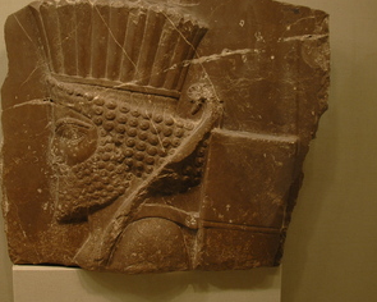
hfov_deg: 43.7
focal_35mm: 42
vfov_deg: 35.6
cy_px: 132
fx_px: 469
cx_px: 158
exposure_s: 1/20
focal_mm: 20
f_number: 3.8
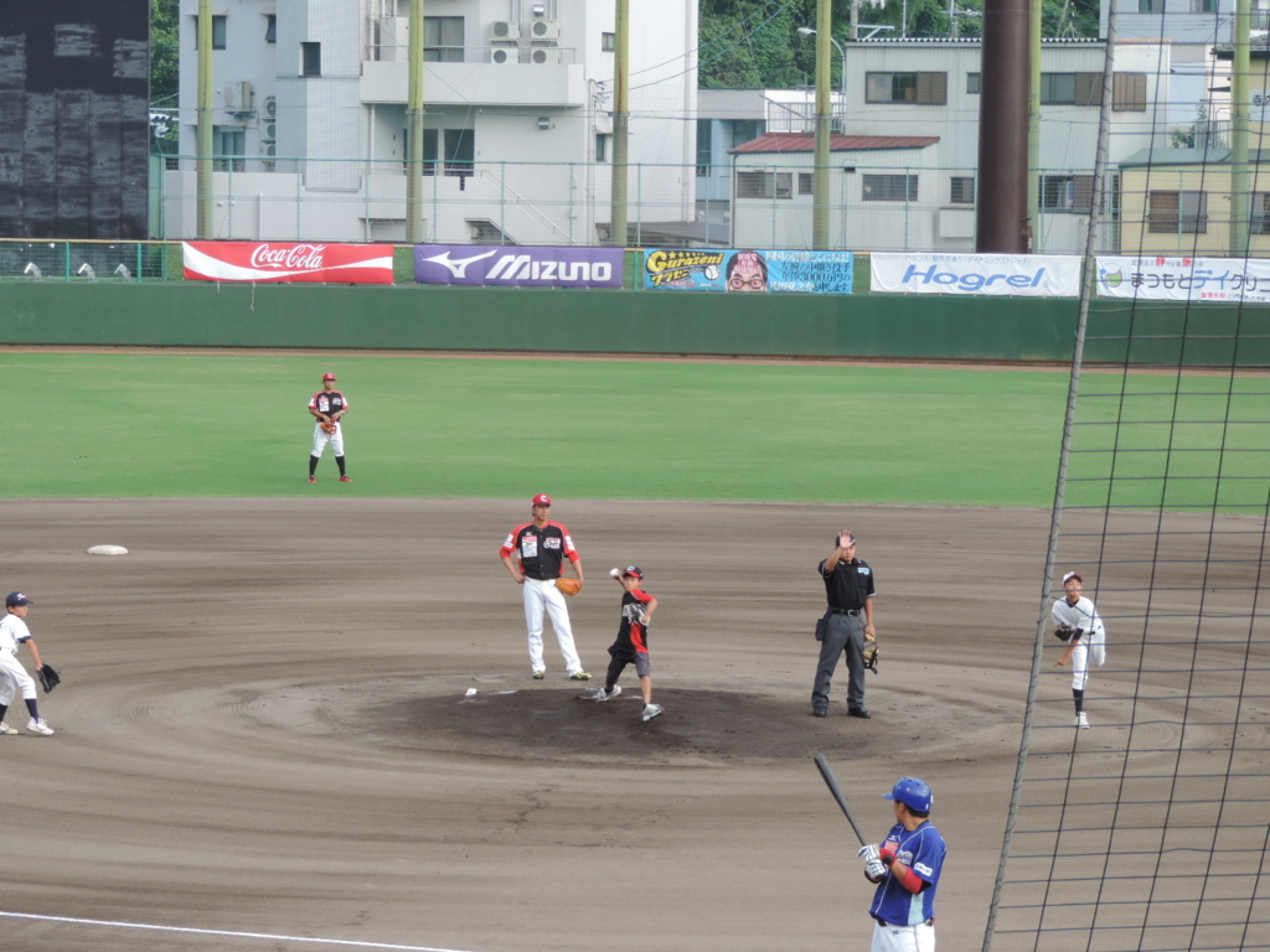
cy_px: 476
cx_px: 635
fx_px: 5320
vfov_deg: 10.2
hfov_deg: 13.6
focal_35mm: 145
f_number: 4.4
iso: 200
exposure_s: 1/125
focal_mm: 25.8
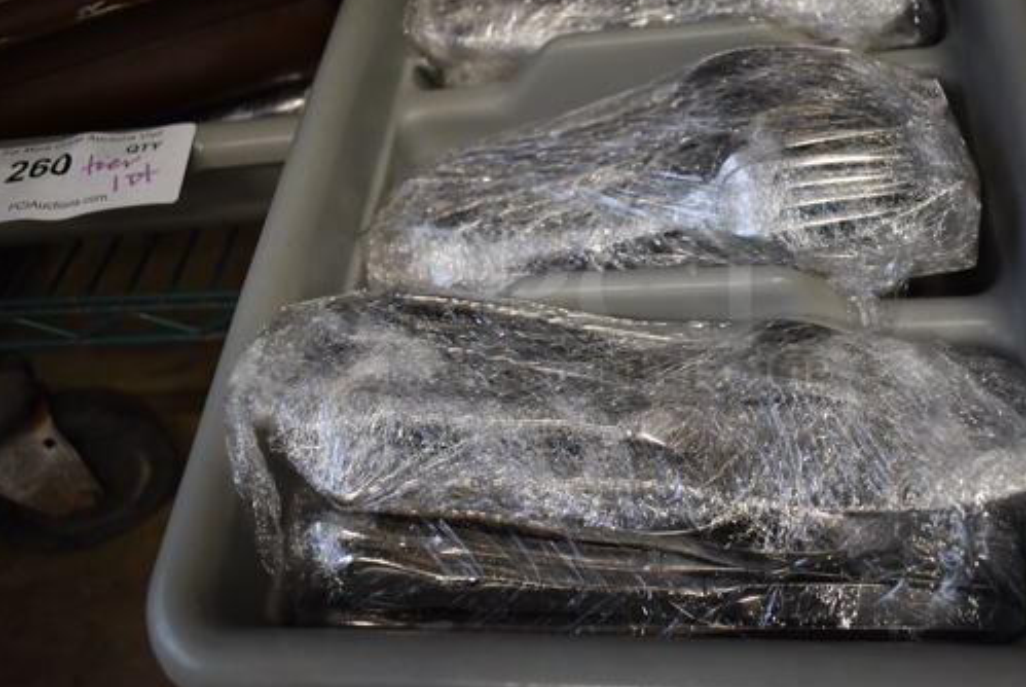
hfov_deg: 56.7
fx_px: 942
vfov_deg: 40.0
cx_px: 619
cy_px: 288
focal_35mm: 33
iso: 1400
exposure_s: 1/125
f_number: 3.5
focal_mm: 18
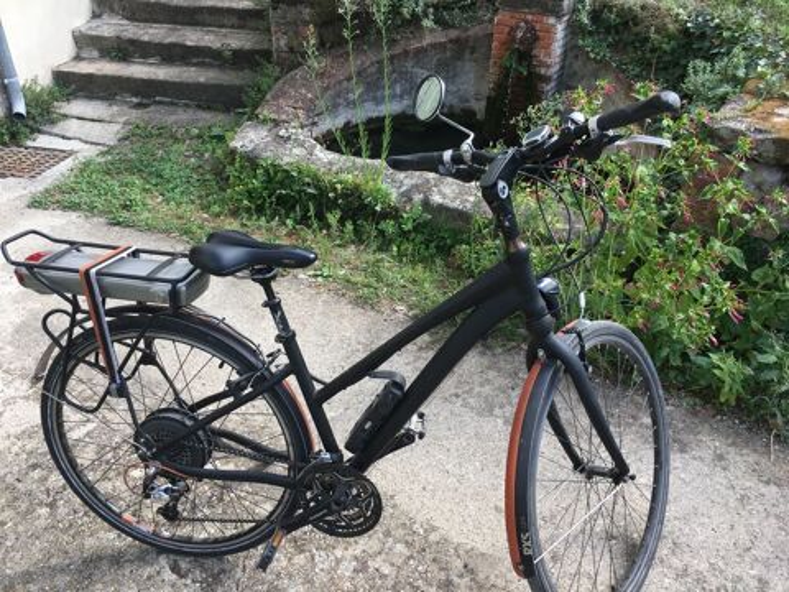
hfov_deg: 61.7
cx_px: 394
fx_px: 661
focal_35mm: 29
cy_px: 296
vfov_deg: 48.2
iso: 25
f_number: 2.2
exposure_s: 1/272
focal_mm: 4.15
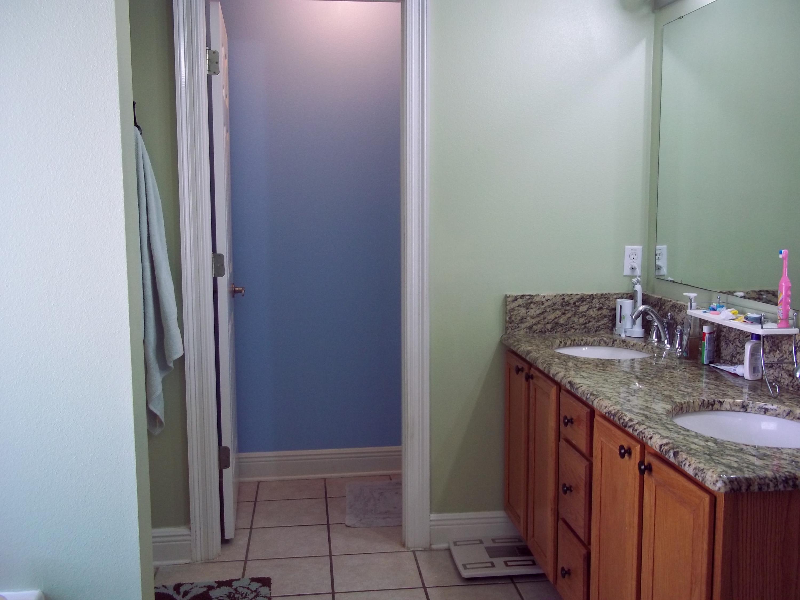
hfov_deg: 51.4
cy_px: 300
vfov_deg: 39.7
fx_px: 832
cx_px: 400
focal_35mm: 36
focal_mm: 6.5
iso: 160
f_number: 3.1
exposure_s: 1/30
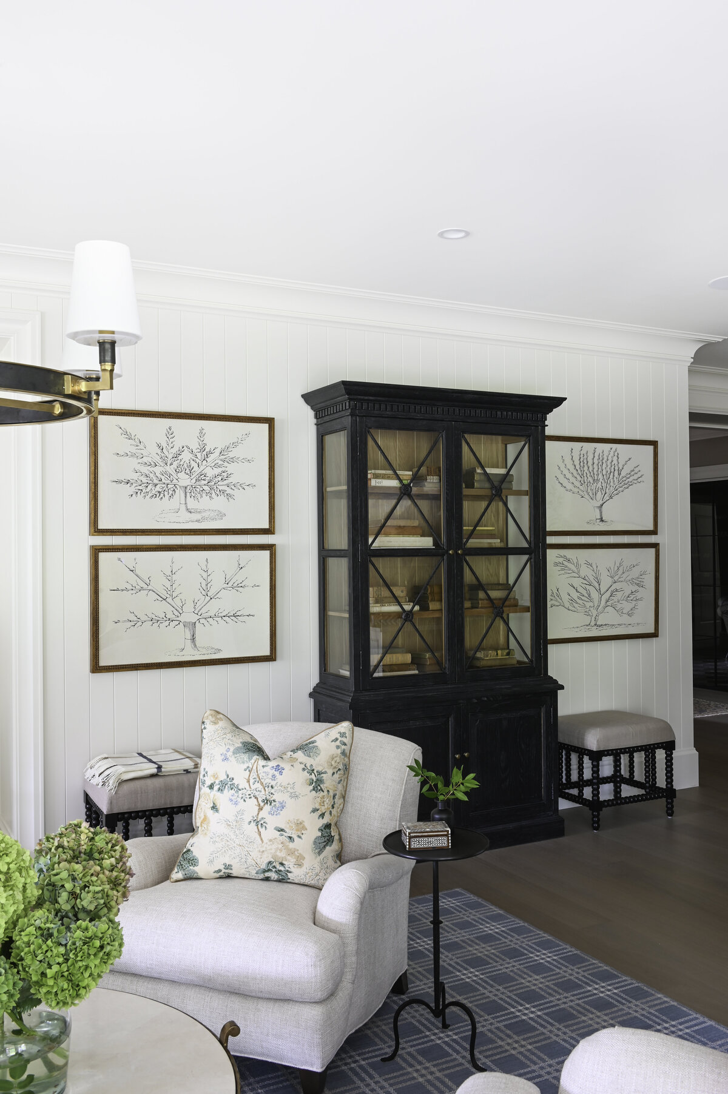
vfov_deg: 58.8
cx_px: 364
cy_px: 547
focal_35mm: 32
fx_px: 972
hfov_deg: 41.1
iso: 125
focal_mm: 32
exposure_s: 30
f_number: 16
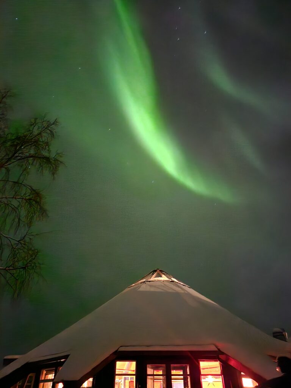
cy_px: 194
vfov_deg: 73.9
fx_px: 258
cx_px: 146
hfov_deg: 58.9
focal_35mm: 23
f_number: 1.7
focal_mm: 6.3
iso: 3200
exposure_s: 1/2
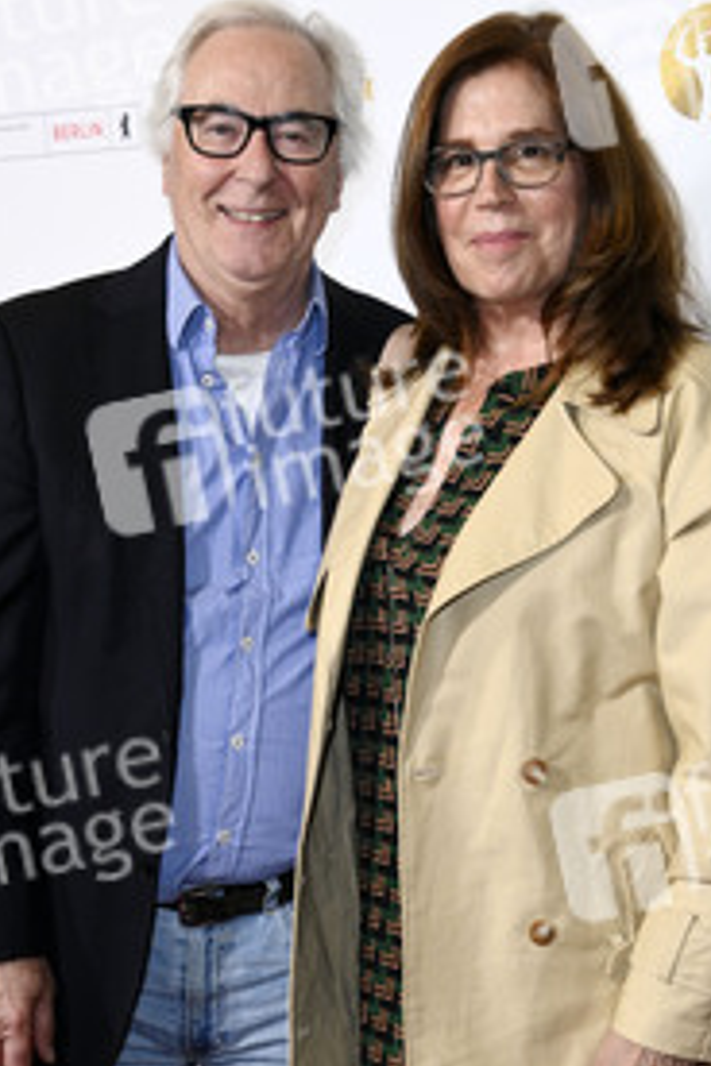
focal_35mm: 84
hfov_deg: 16.3
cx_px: 398
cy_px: 637
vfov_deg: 24.2
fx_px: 2488
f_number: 5.6
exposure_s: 1/200
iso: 3200
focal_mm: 58
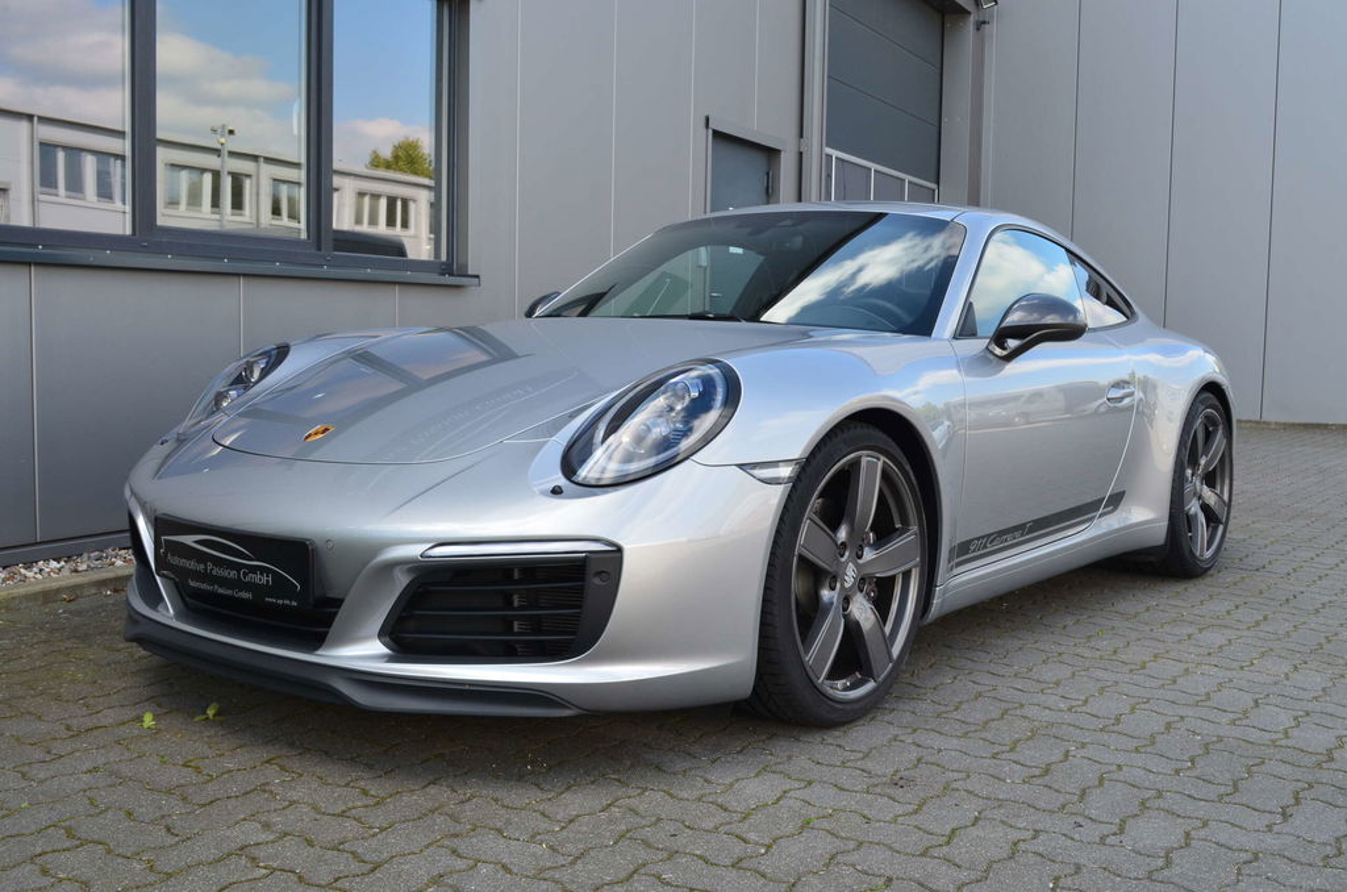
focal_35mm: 36
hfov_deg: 53.2
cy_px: 446
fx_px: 1344
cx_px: 674
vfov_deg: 36.7
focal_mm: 24
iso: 280
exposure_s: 1/60
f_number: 10
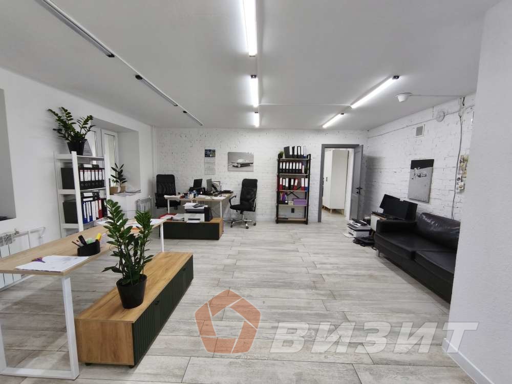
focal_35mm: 15
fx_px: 222
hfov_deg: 98.2
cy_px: 192
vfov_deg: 81.7
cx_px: 256
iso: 50
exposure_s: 1/50
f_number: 2.2
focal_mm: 1.91
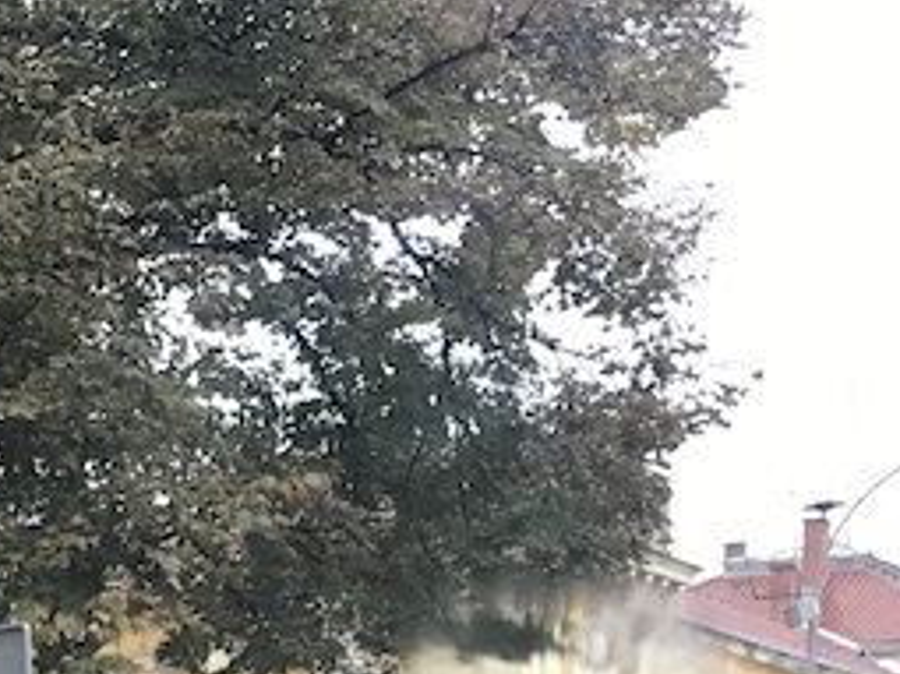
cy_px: 787
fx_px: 2287
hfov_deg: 22.1
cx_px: 229
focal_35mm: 88
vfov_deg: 16.2
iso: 20
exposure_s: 1/238
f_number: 1.8
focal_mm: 3.99
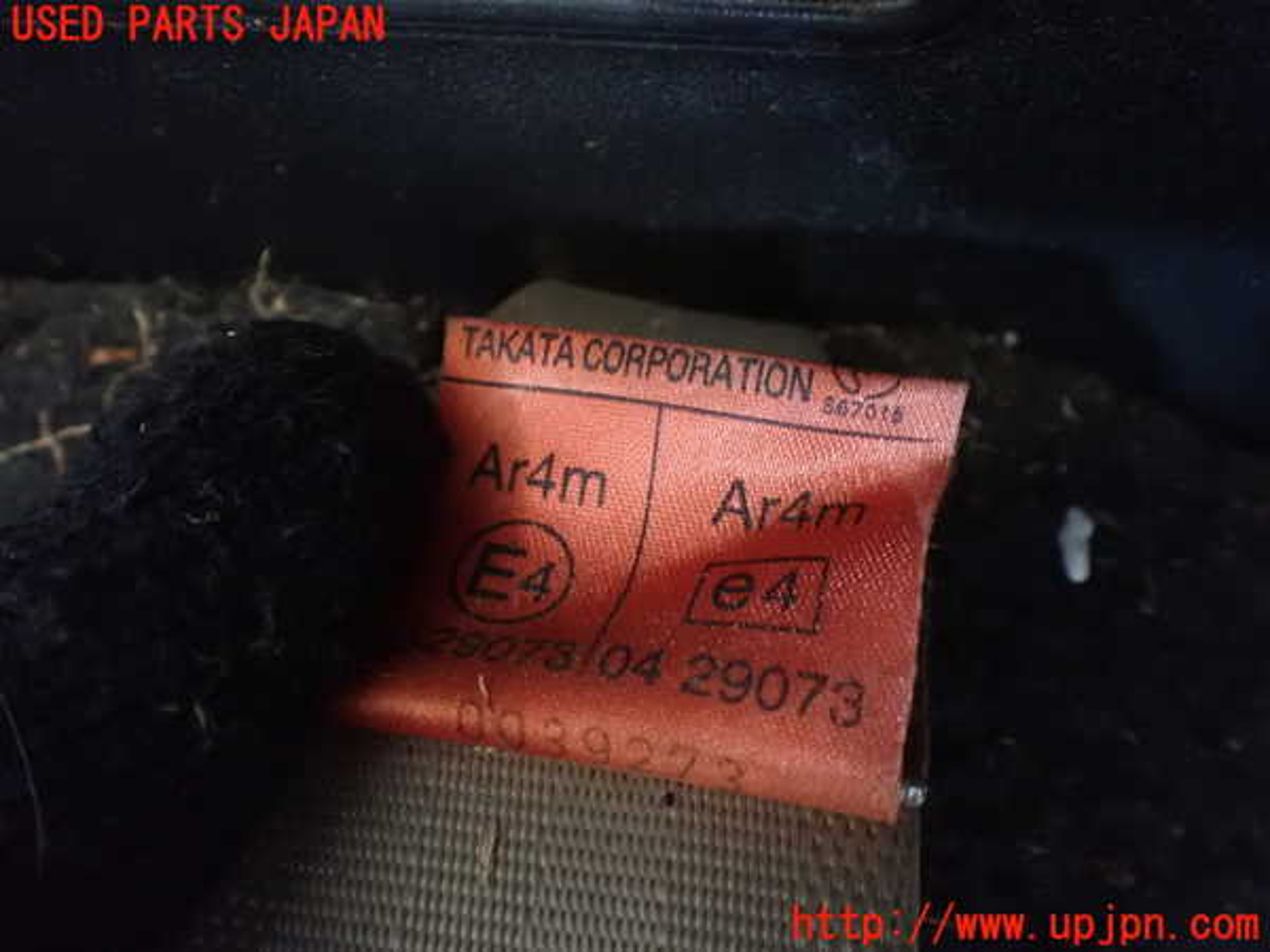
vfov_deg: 46.8
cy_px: 476
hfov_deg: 60.0
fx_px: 1101
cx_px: 635
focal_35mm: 30
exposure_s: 1/20
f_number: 2.3
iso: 1600
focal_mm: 5.4
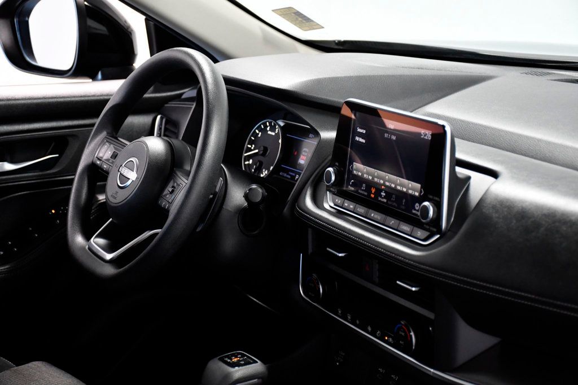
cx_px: 289
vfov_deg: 18.2
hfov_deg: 27.0
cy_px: 192
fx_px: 1204
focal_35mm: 75
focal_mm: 50
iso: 2500
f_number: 4.8
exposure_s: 1/160
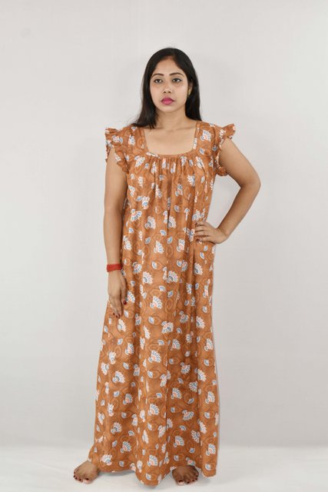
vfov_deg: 33.4
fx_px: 819
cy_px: 246
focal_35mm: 60
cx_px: 164
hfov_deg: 22.6
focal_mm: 40
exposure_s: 1/125
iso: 450
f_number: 5.6
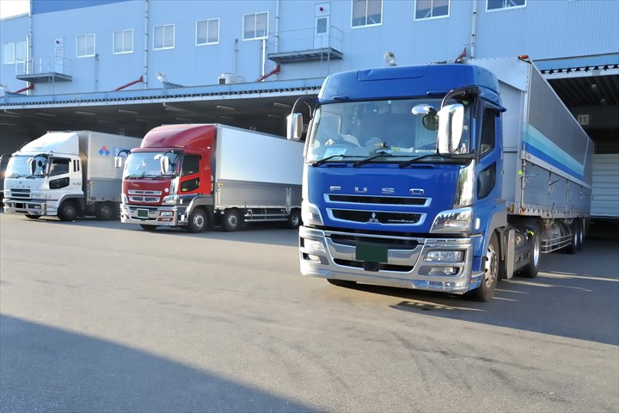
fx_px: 602
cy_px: 206
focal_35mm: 35
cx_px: 310
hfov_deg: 54.4
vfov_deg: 37.9
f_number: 8
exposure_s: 1/100
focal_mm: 35
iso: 800
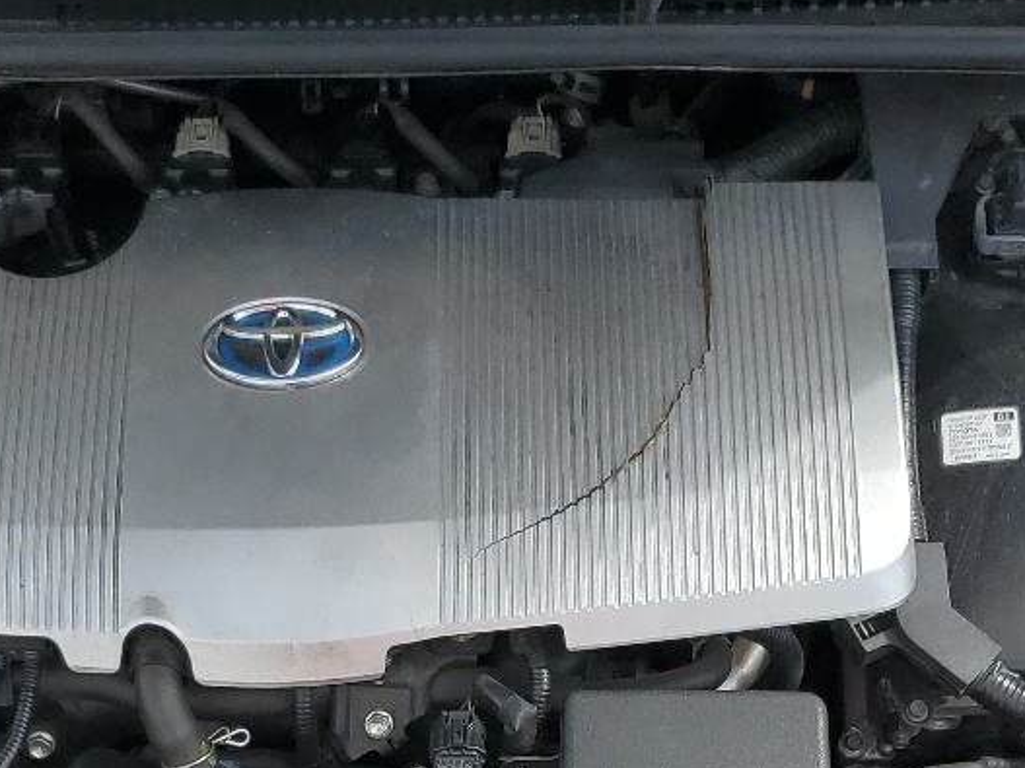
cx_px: 535
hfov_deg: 24.7
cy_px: 887
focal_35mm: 79
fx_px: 2339
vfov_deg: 17.9
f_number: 1.5
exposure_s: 1/2500
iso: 50
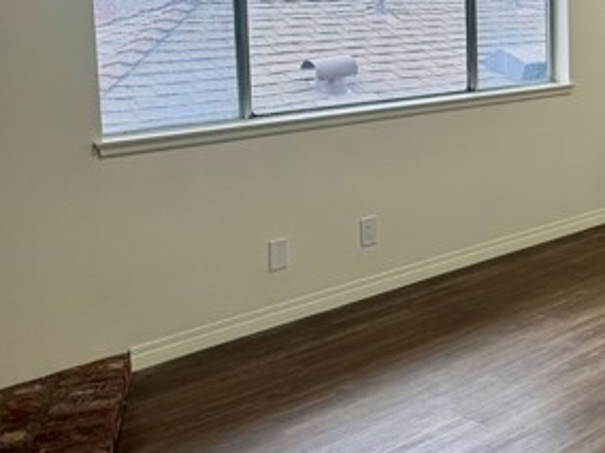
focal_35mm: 54
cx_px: 652
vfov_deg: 26.4
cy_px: 70
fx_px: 944
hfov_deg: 31.8
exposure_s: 1/159
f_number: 1.78
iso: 100
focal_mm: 6.76
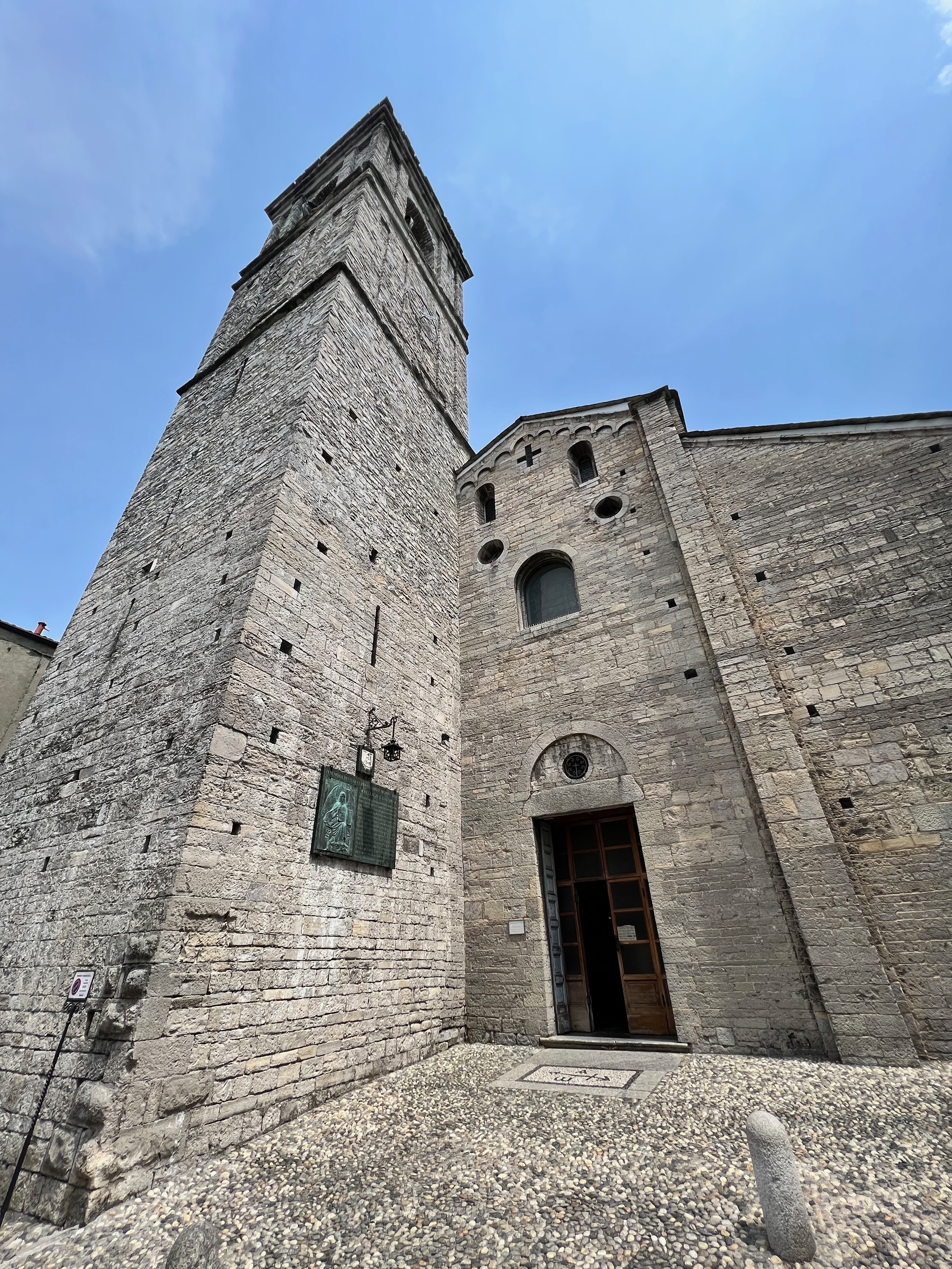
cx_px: 476
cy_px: 634
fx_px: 477
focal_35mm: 13
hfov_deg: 89.9
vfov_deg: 106.2
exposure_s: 1/1167
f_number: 1.8
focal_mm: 1.57
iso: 32
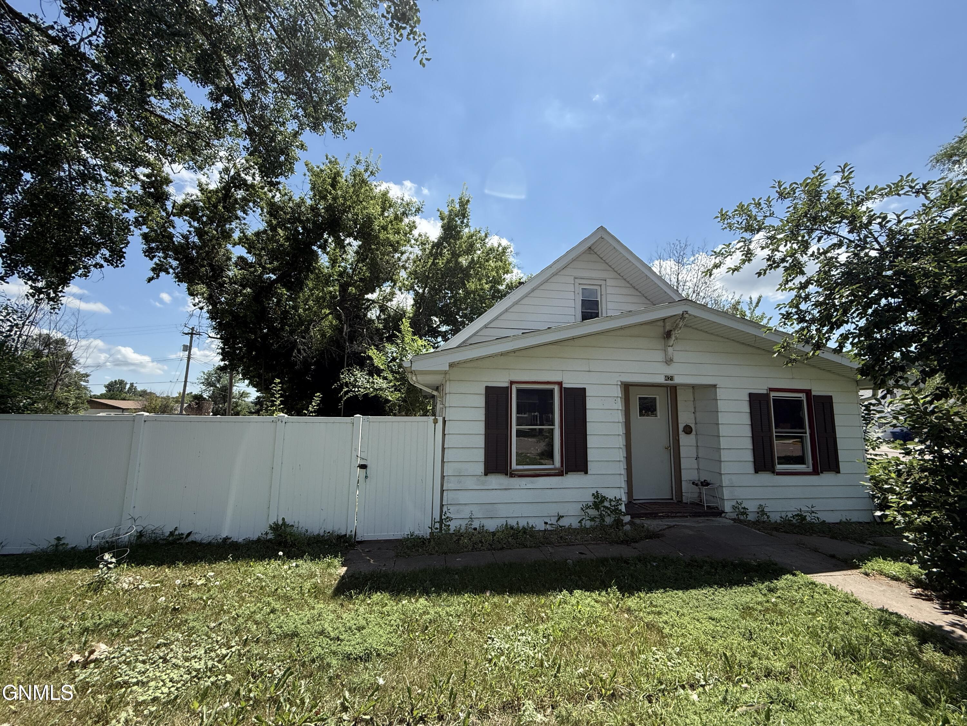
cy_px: 363
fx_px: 391
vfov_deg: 85.7
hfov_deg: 102.1
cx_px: 484
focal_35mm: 14
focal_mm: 2.22
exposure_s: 1/1572
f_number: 2.2
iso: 64
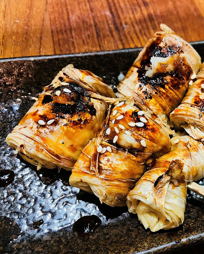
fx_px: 257
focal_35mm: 34
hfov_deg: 41.6
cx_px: 162
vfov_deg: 52.8
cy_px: 127
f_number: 1.6
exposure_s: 1/40
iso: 640
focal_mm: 4.2
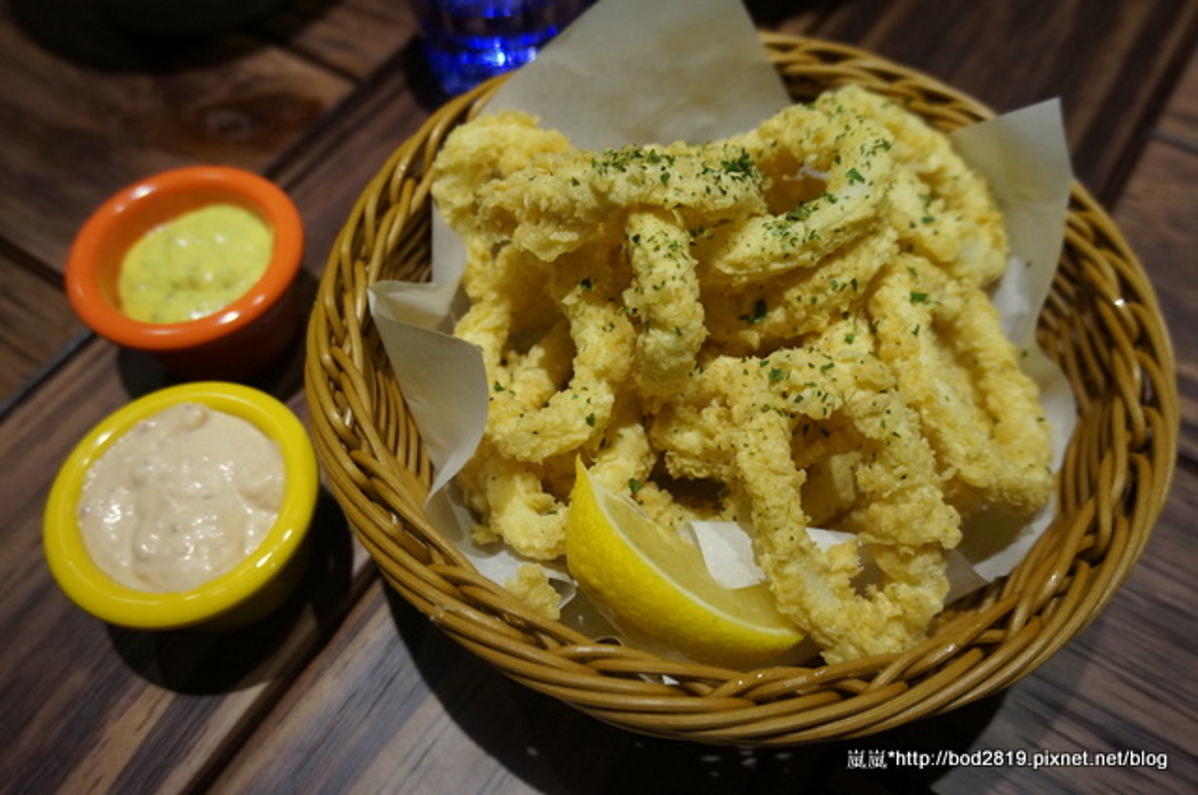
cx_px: 599
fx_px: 997
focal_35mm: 30
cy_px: 398
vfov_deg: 43.5
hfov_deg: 62.0
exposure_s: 1/60
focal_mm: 20
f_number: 4
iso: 1000
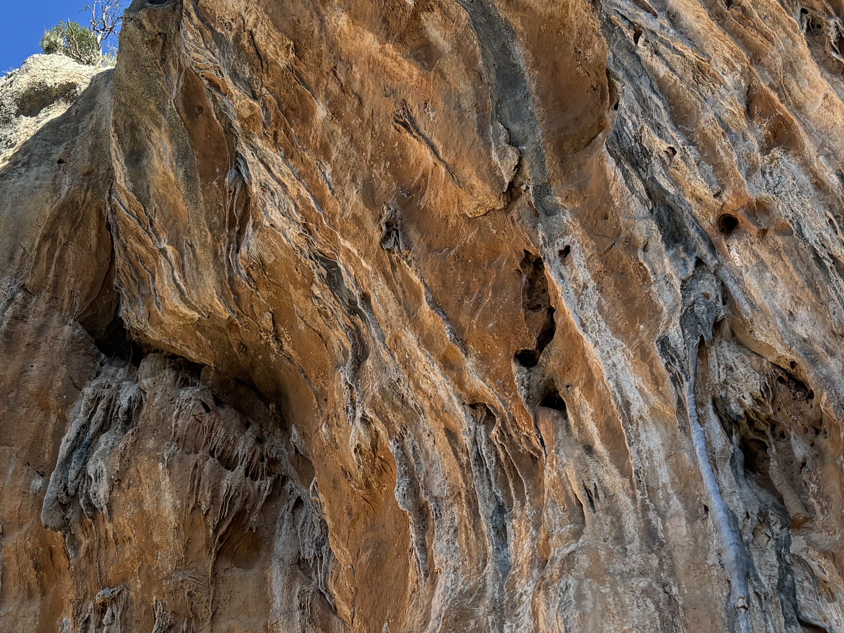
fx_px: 1390
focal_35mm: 57
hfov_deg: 33.7
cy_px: 521
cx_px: 356
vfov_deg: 25.2
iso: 50
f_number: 1.6
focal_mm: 5.96
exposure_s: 1/1311
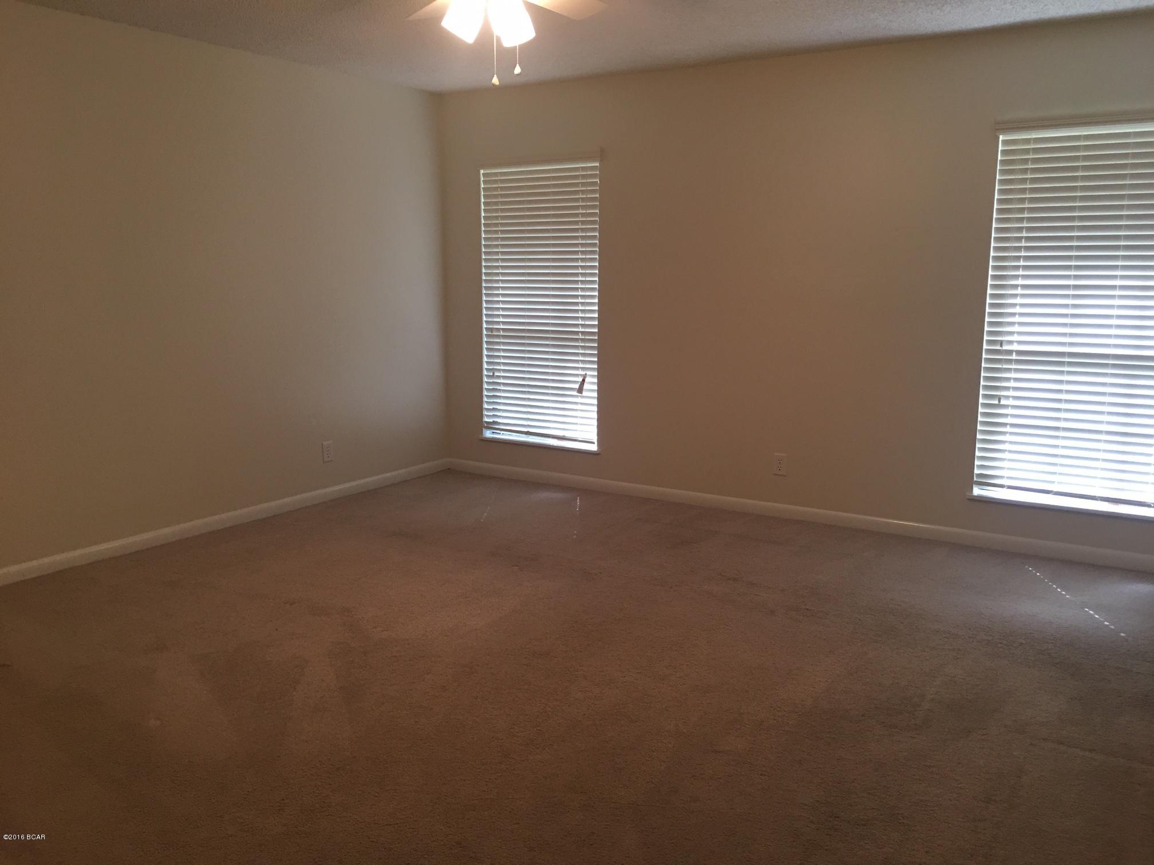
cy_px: 432
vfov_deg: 48.2
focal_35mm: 29
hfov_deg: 61.7
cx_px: 577
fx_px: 967
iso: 40
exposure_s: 1/15
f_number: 2.2
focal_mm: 4.15
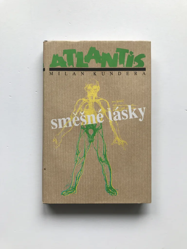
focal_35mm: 28
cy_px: 124
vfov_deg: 63.4
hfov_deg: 49.7
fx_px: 202
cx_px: 94
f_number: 1.8
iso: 25
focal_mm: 3.99
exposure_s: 1/100
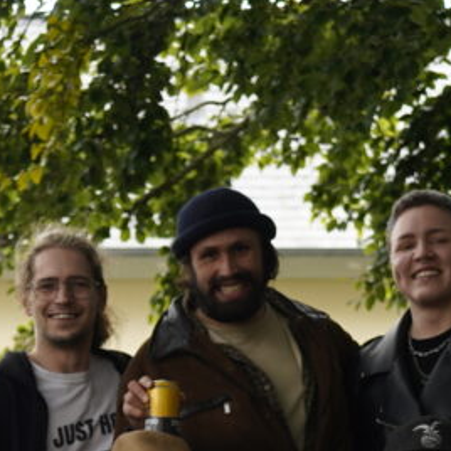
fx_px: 3140
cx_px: 8
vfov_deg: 8.1
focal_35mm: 213
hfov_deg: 8.2
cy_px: 614
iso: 100
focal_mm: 35
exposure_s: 1/200
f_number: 3.2
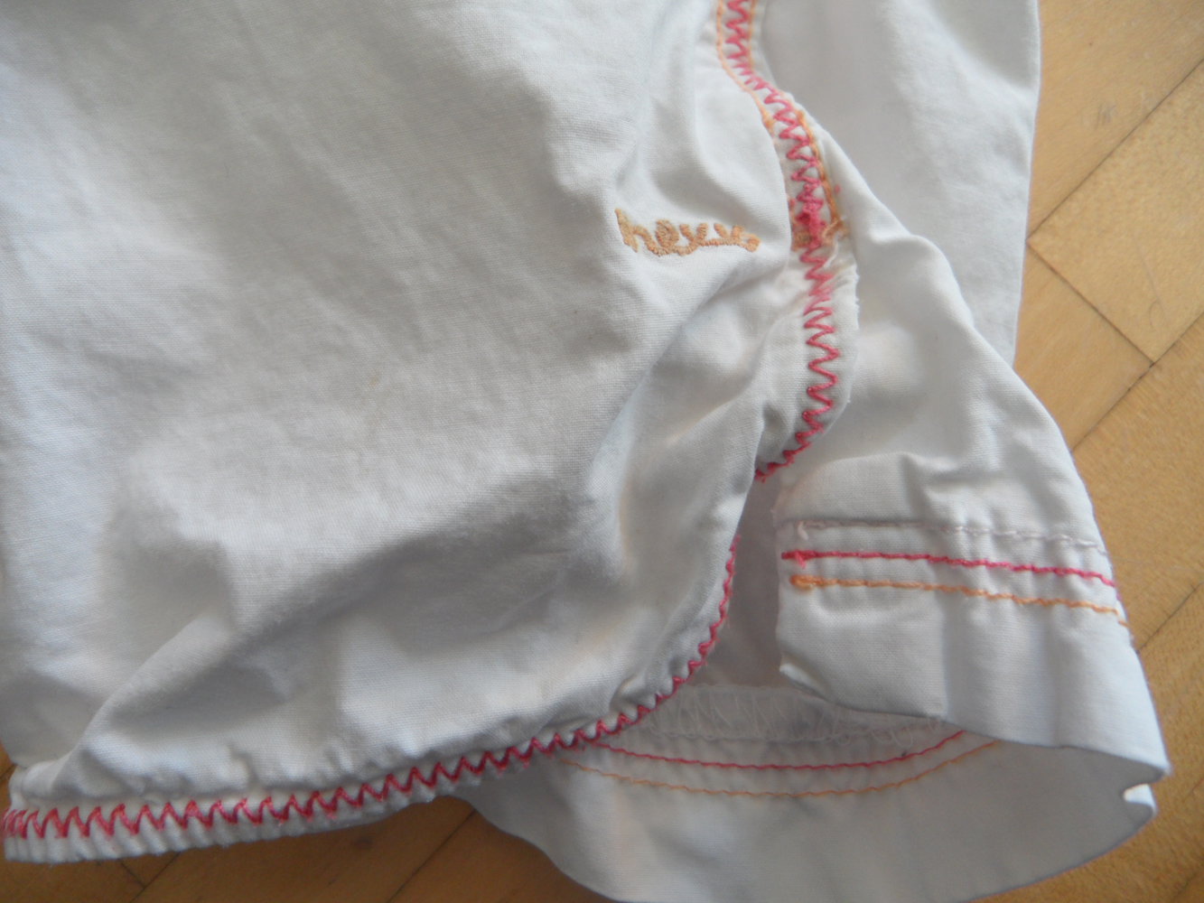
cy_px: 452
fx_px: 835
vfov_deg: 56.8
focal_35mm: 24
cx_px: 602
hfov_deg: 71.6
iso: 80
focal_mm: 4.1
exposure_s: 1/45
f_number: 2.9
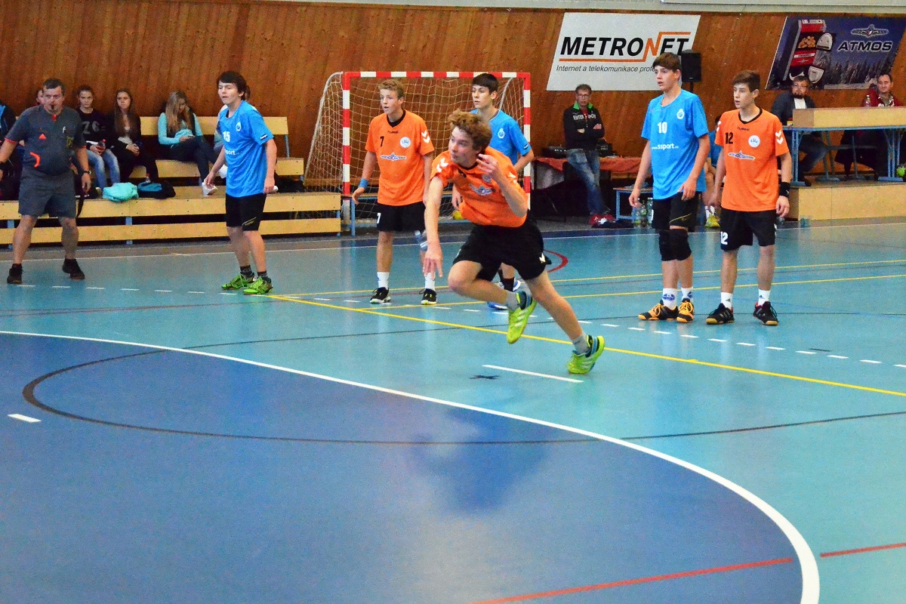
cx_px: 453
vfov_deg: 18.2
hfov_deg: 27.0
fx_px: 1887
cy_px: 302
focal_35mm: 75
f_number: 5
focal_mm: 50
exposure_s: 1/1250
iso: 6400
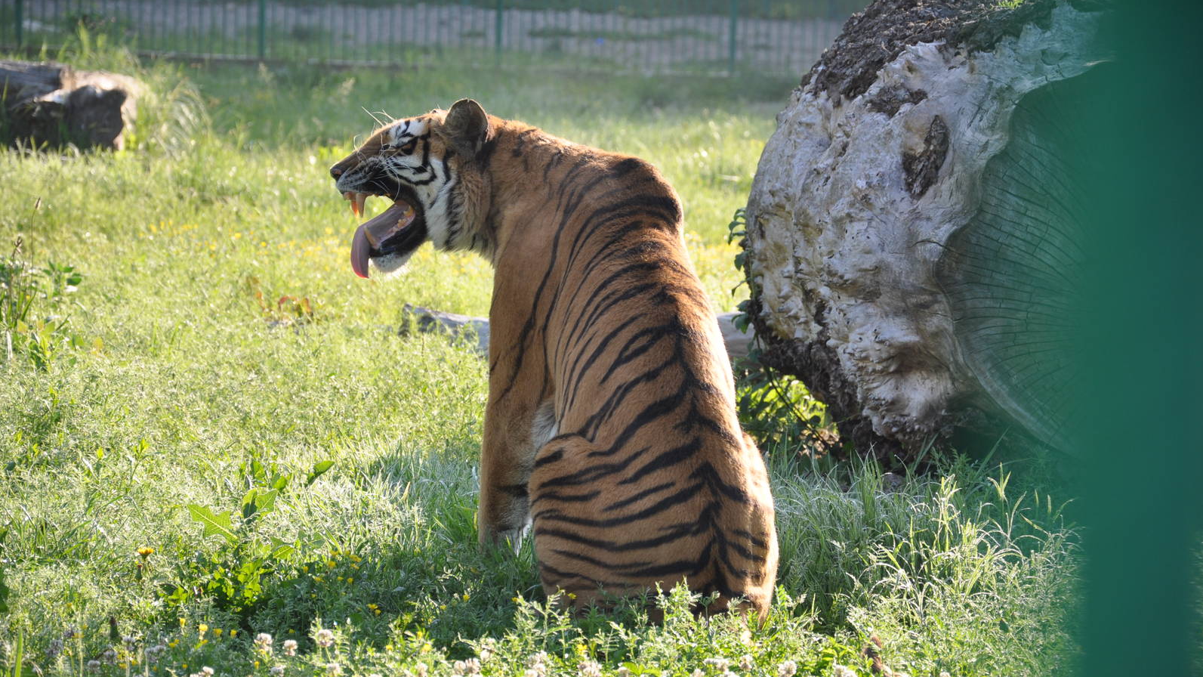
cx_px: 603
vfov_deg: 7.3
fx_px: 5280
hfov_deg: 13.0
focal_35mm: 166
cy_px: 394
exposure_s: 1/160
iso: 200
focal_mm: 105
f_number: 6.3
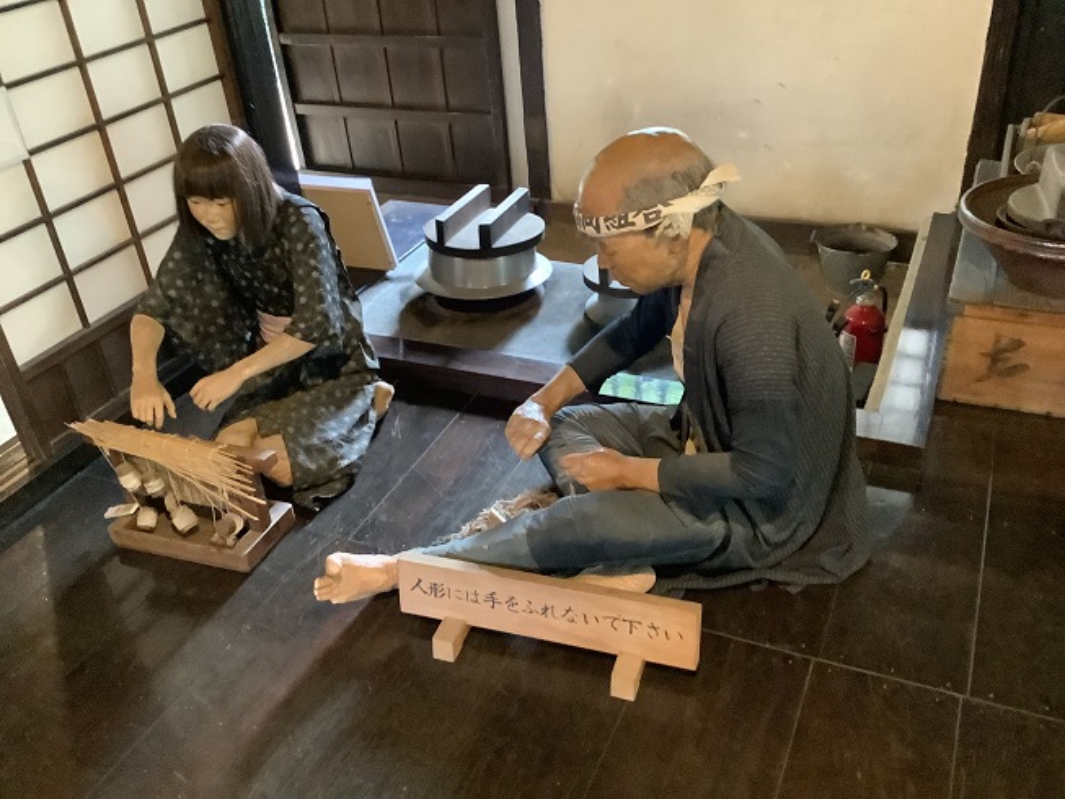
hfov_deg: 58.3
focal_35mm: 31
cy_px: 400
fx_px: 954
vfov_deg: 45.5
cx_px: 532
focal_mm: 3.3
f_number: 2.4
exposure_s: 1/25
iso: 640
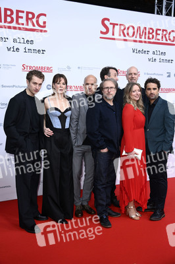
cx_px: 88
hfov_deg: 31.8
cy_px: 132
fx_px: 307
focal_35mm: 42
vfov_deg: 46.4
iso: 640
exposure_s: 1/250
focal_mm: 42
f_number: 4.5
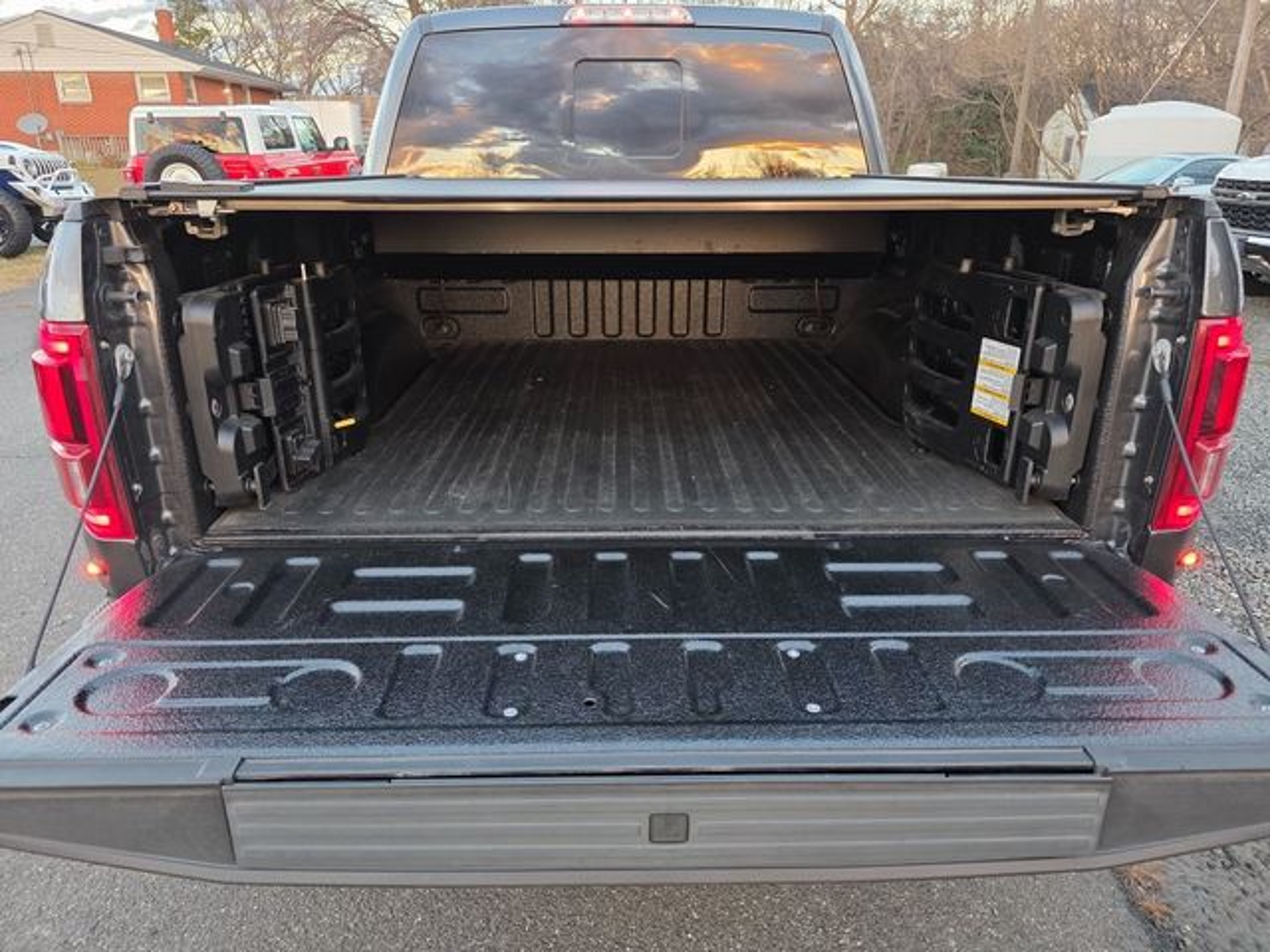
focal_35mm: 23
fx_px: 844
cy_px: 476
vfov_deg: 58.9
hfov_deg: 73.9
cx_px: 635
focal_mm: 6.3
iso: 400
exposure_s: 1/120
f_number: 1.7
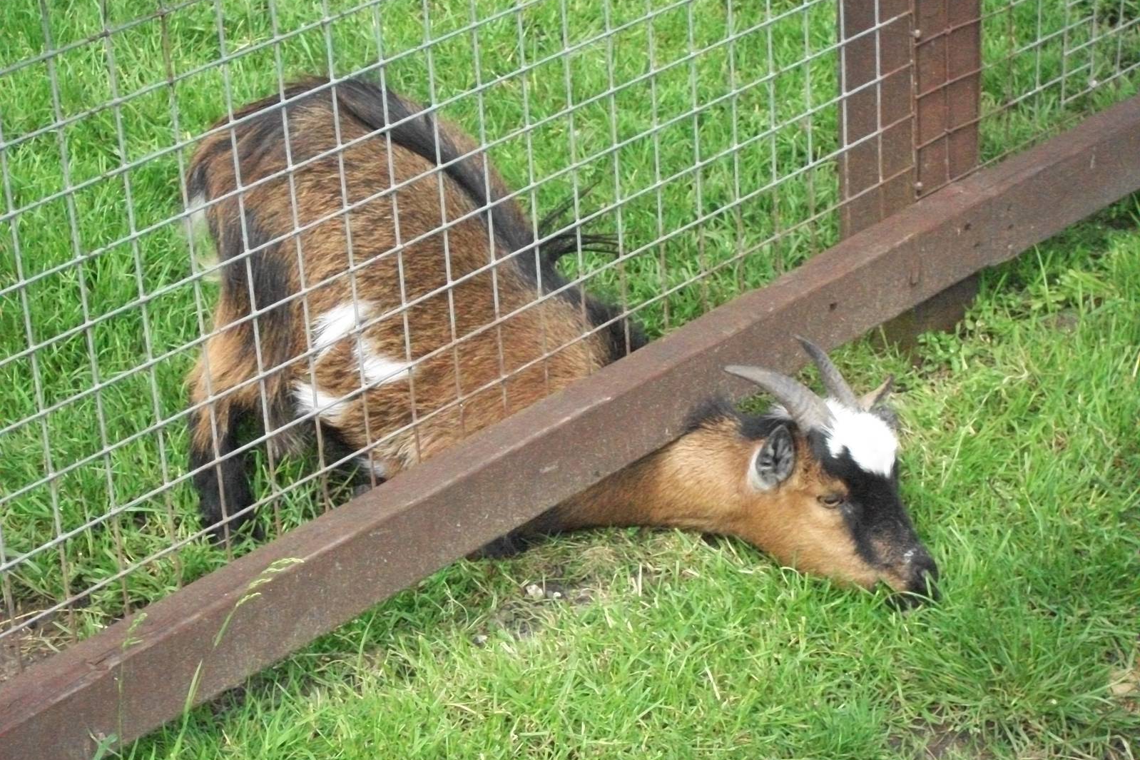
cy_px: 385
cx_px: 570
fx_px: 3166
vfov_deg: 13.7
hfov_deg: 20.4
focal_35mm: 100
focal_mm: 17.1
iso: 800
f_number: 5.2
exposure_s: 1/500
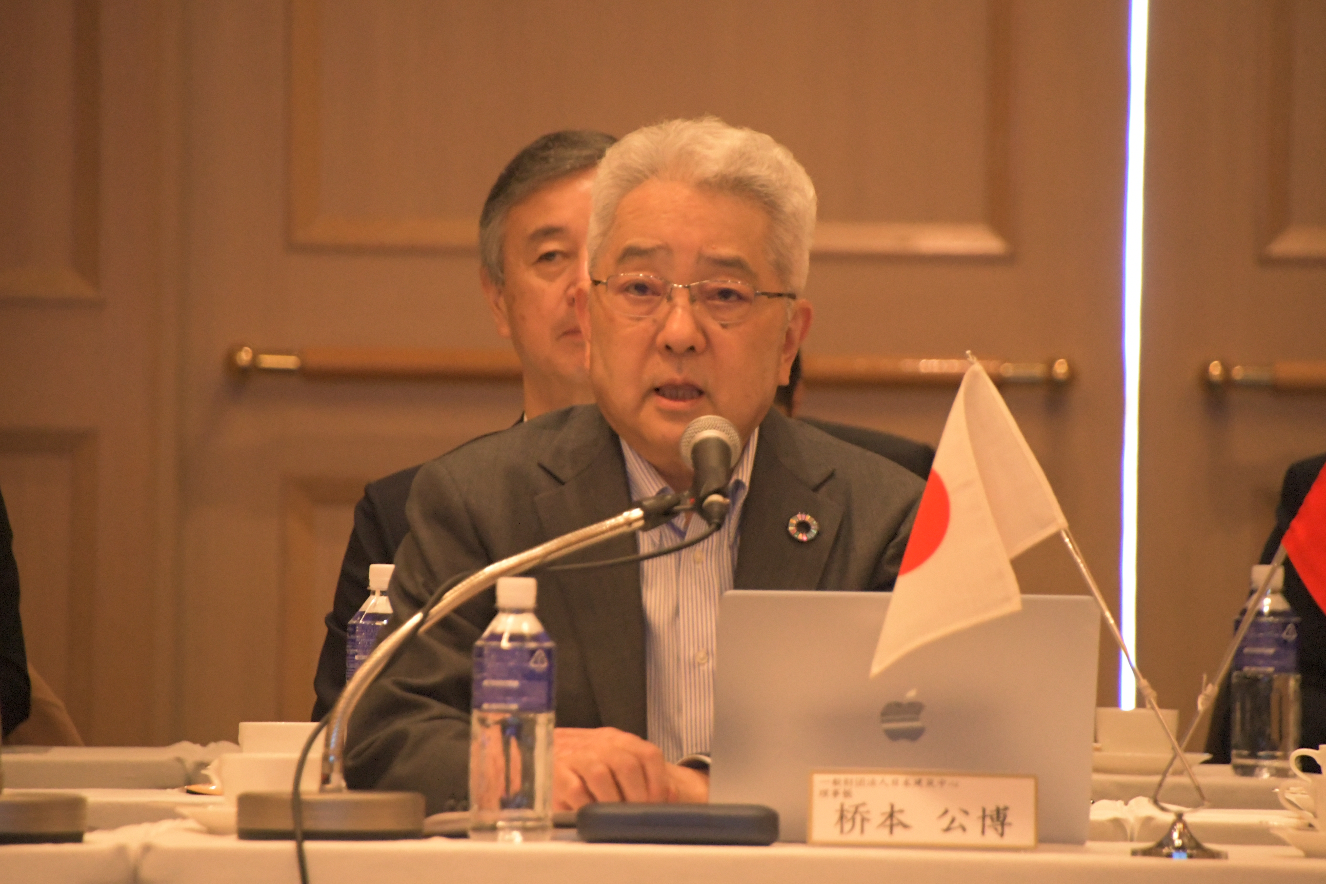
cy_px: 442
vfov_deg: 3.1
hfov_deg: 4.6
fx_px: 16574
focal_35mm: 450
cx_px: 663
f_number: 7.1
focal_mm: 300
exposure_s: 1/160
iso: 10000
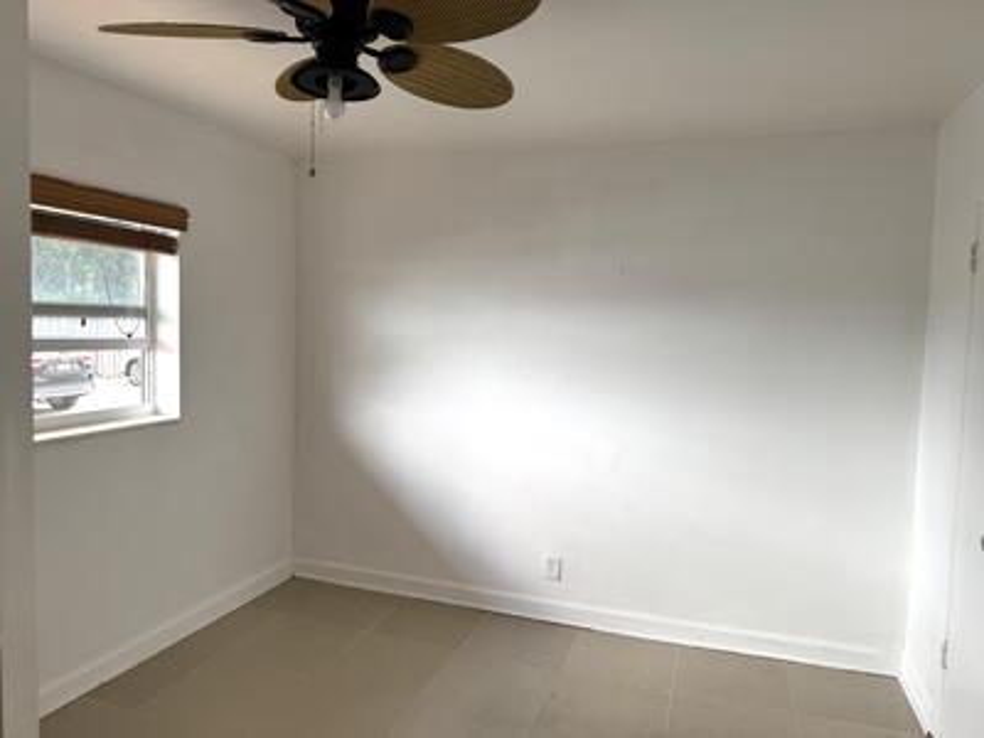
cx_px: 492
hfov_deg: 71.6
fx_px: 682
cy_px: 369
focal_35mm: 24
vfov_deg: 56.8
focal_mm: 6.76
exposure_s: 1/120
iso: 100
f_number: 1.78
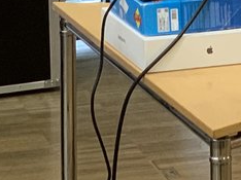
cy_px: -246
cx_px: 422
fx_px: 1982
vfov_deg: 5.1
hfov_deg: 6.8
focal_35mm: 285
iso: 200
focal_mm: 6
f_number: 2.4
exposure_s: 1/50
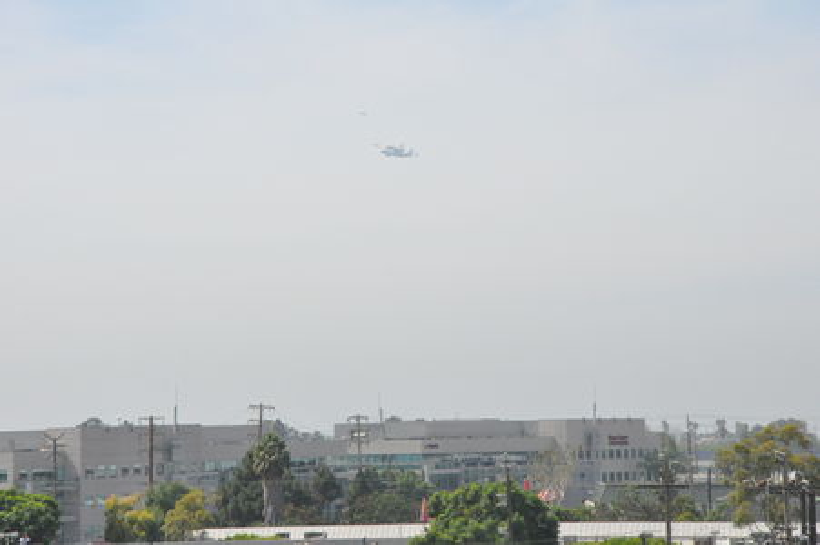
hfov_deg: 13.0
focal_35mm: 158
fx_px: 3585
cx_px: 410
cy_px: 272
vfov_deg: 8.7
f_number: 16
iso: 1600
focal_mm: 105
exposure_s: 1/1000
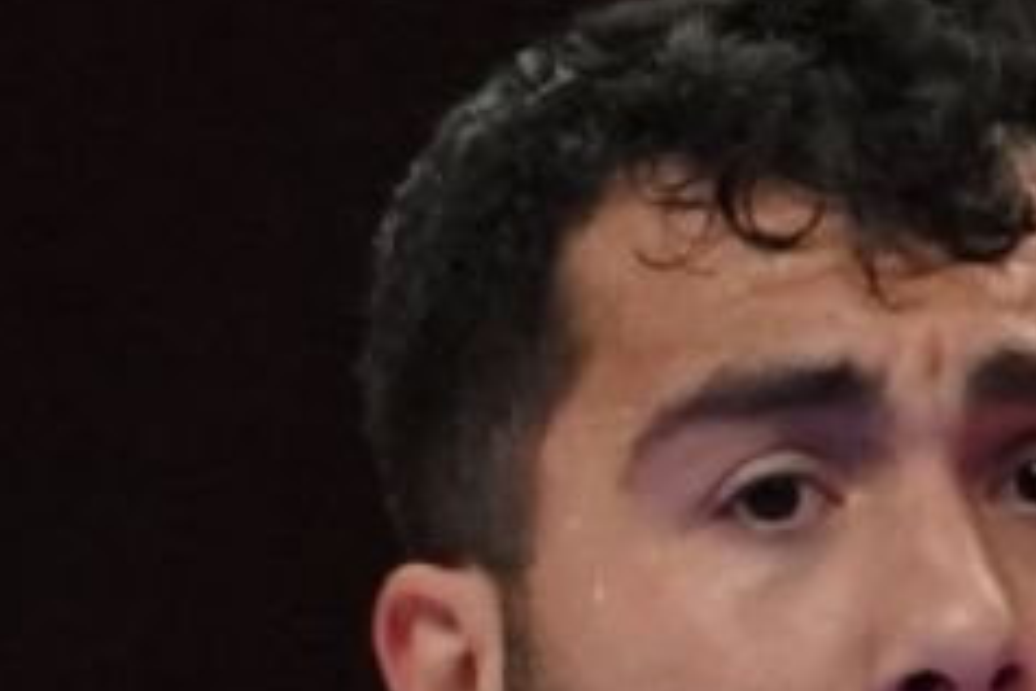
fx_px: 91823
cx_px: 1718
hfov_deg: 0.6
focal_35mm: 3191
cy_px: 2174
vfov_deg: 0.4
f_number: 4
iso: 3200
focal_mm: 280
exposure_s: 1/1000
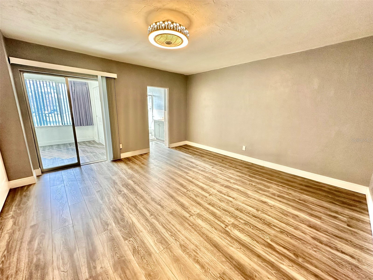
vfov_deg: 85.7
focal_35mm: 14
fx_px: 151
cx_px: 186
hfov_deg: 102.1
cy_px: 140
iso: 200
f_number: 2.2
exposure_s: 1/60
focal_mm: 2.22
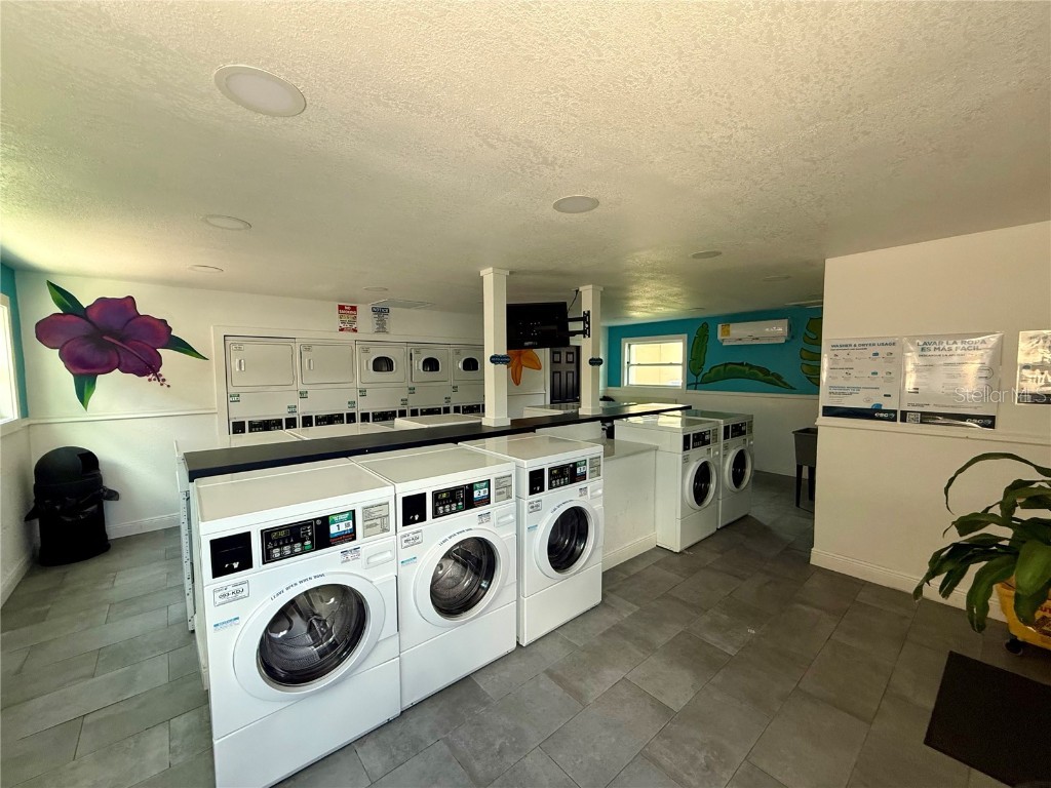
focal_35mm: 14
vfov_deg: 85.7
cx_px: 526
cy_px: 394
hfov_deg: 102.1
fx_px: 425
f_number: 2.2
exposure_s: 1/99
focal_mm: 2.22
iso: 250
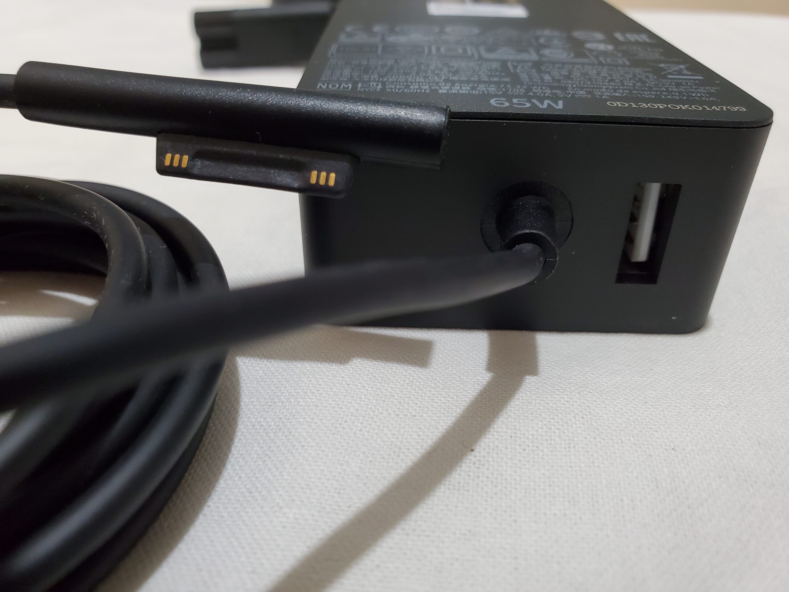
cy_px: 296
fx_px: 593
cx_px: 394
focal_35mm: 26
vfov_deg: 53.1
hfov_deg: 67.3
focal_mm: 4.3
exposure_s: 1/50
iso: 400
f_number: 2.4
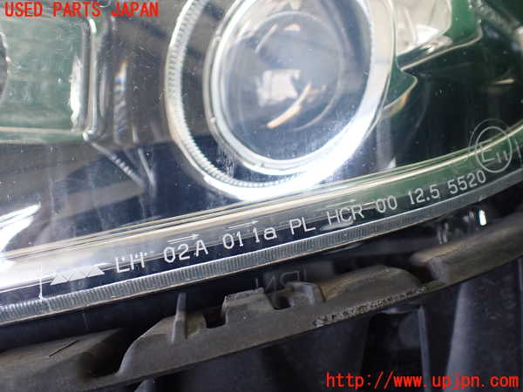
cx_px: 262
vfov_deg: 46.8
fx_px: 453
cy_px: 196
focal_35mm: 30
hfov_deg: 60.0
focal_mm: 5.4
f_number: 2.3
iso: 400
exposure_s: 1/125
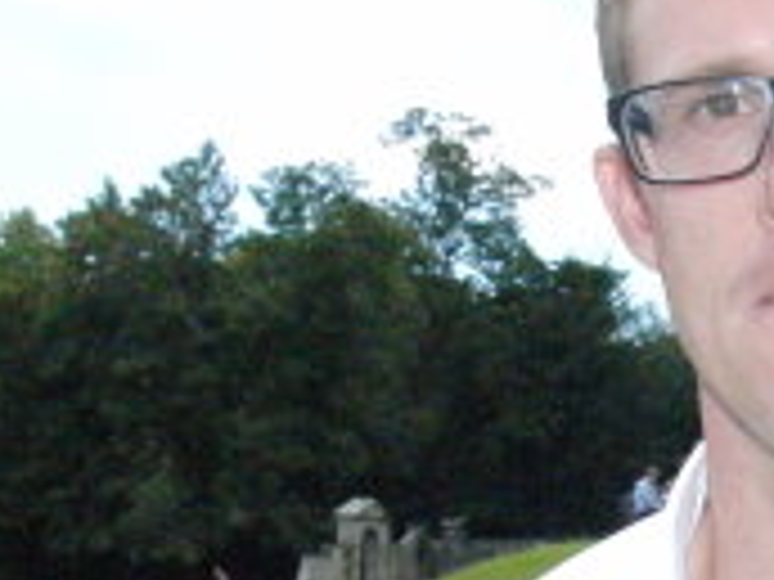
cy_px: 477
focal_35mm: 94
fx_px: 2102
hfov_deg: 20.4
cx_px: 711
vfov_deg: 15.6
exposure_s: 1/2000
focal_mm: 7.3
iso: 1600
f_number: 9.4
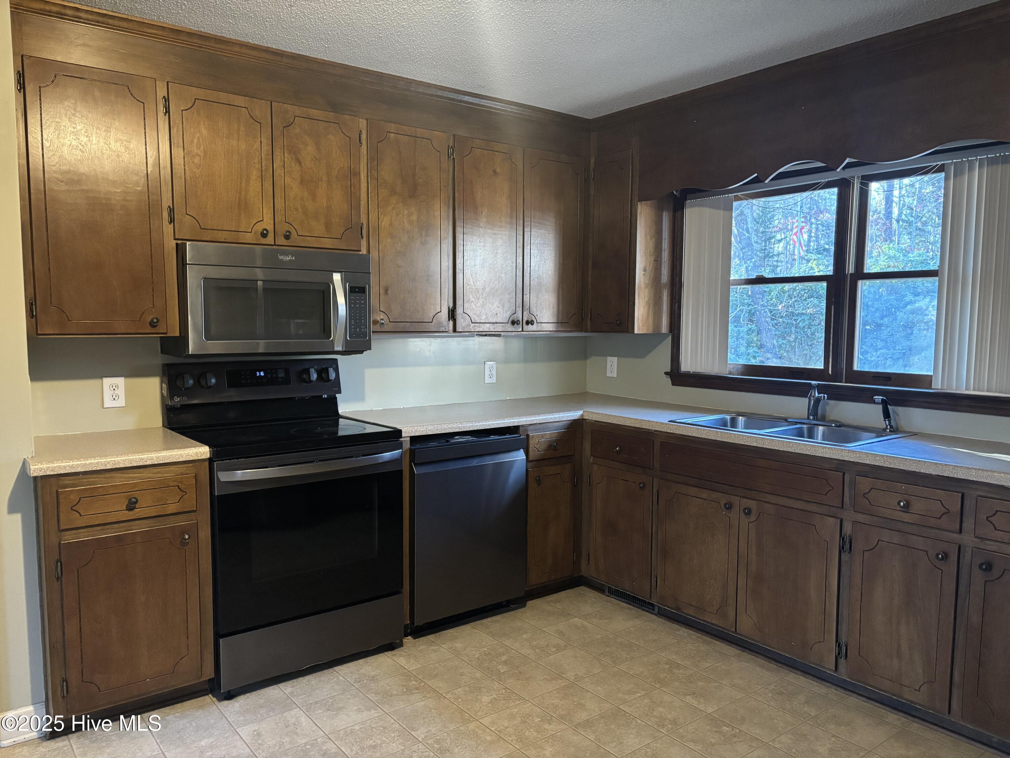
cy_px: 379
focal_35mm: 26
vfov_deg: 53.1
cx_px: 505
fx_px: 759
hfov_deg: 67.3
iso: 640
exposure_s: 1/40
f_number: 1.6
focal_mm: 5.96
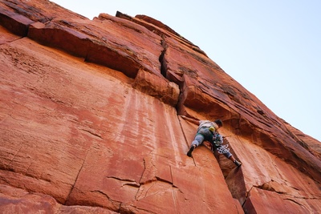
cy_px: 107
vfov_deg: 43.6
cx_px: 160
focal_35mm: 30
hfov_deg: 61.9
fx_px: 268
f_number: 5
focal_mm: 30
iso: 800
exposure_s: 1/400
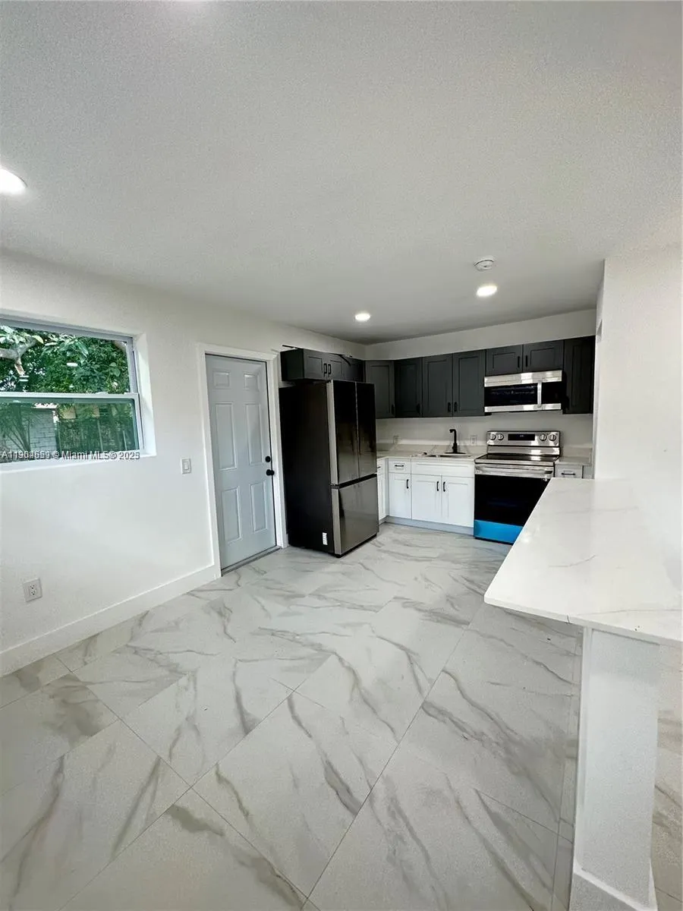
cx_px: 342
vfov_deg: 102.1
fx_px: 368
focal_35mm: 14
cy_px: 456
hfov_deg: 85.7
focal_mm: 2.22
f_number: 2.2
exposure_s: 1/60
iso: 200
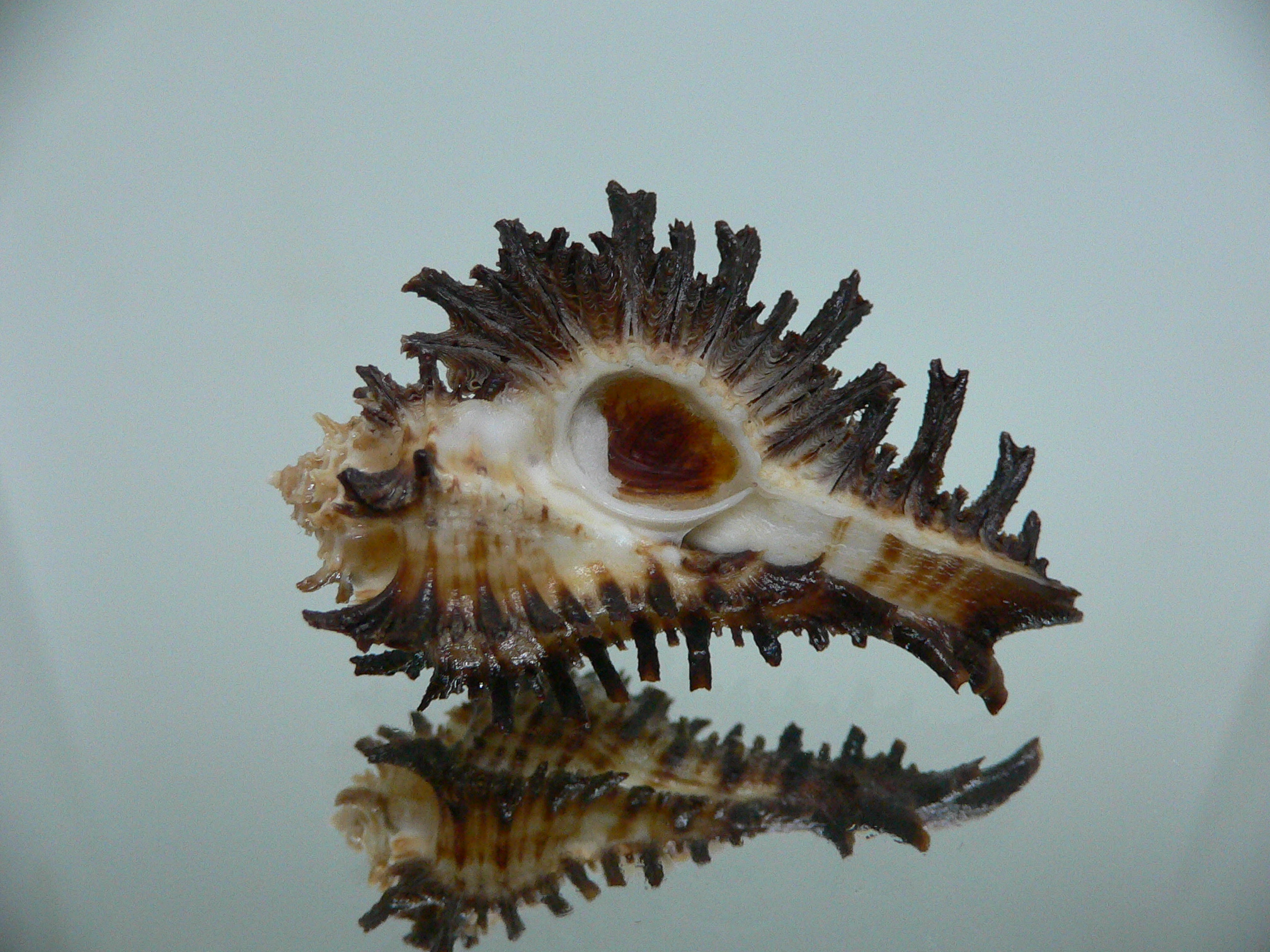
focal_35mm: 35
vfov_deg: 40.7
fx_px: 1284
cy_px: 476
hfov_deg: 52.6
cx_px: 635
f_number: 2.8
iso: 200
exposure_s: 1/50
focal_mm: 4.6
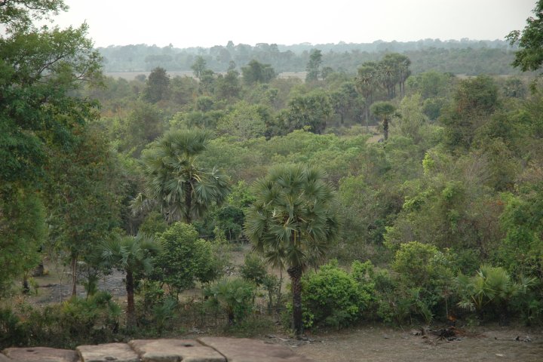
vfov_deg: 13.0
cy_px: 181
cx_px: 272
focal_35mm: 105
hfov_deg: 19.5
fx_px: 1584
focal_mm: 70
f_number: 4.5
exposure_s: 1/80
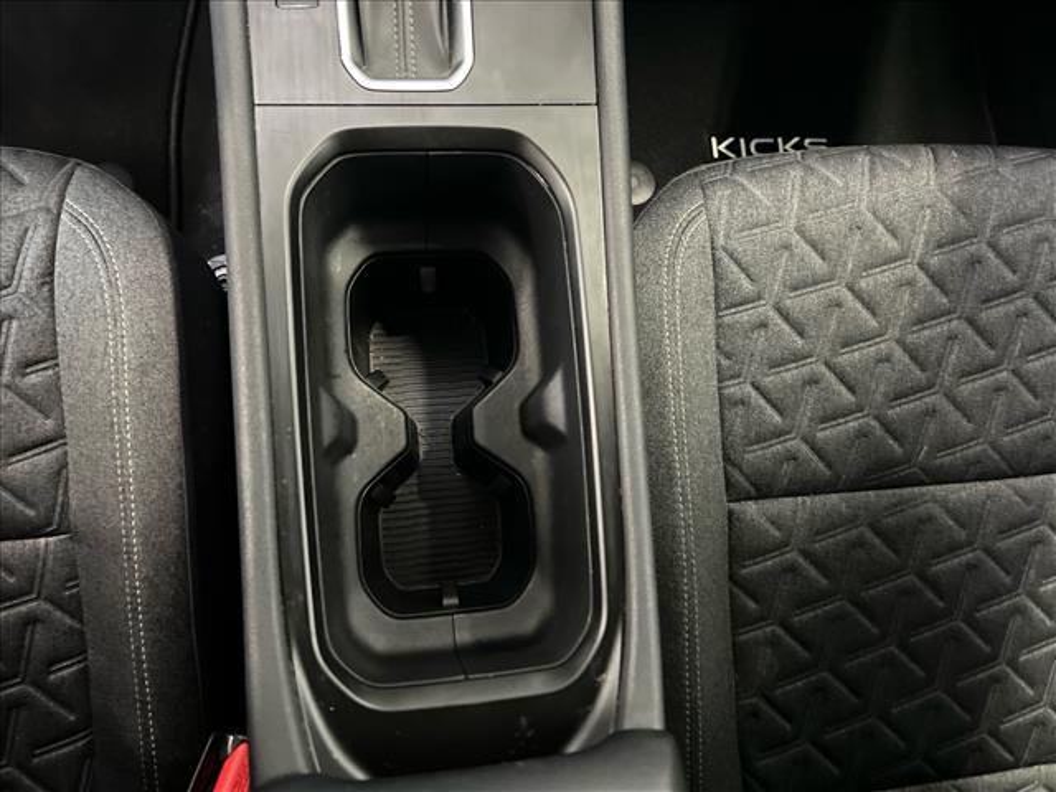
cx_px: 528
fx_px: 793
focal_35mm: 26
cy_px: 396
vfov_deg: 53.1
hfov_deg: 67.3
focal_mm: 5.7
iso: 1000
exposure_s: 1/17
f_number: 1.5
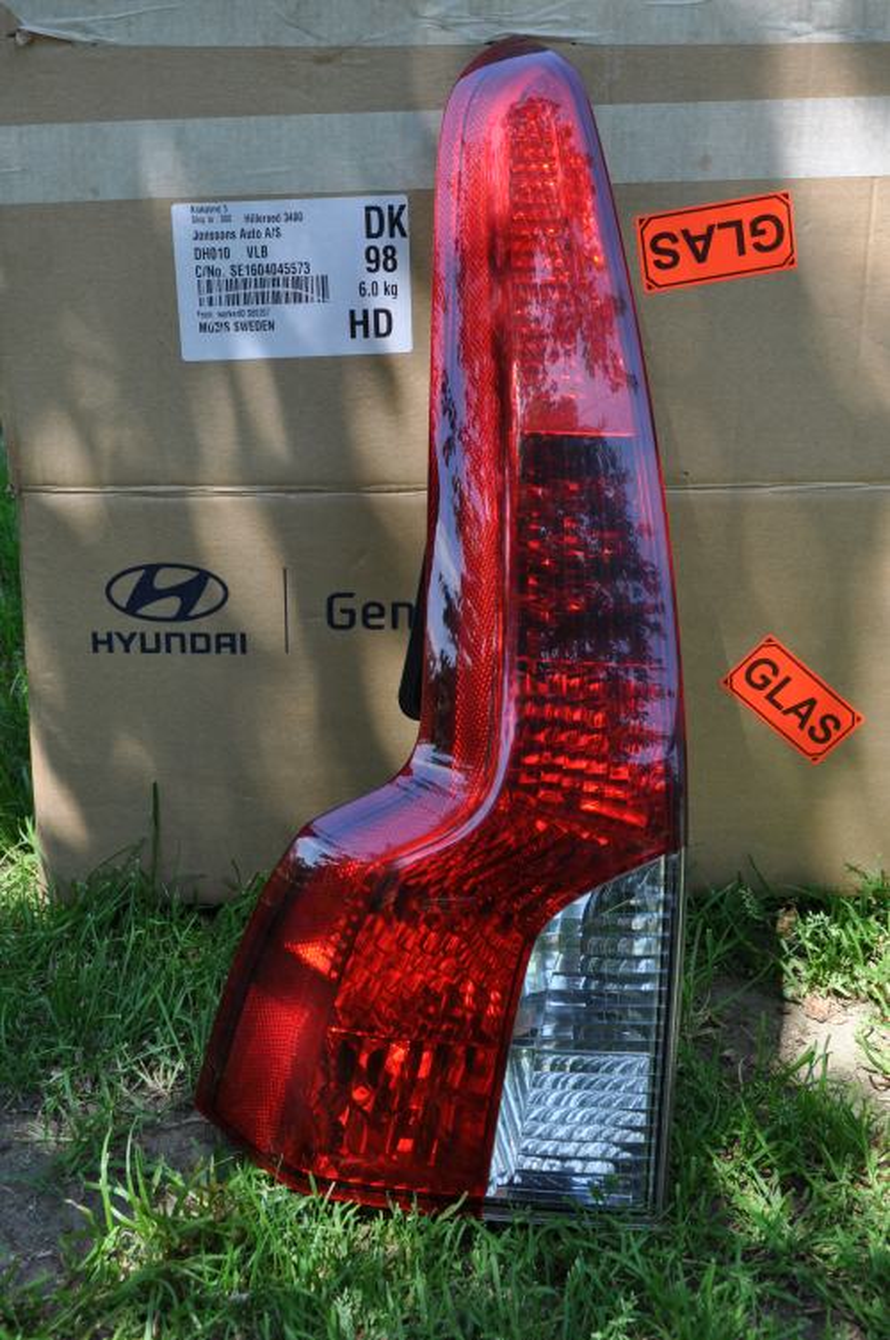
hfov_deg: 31.8
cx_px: 445
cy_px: 670
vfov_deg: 46.5
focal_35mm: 42
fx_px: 1562
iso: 200
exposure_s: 1/125
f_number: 5.6
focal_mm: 28
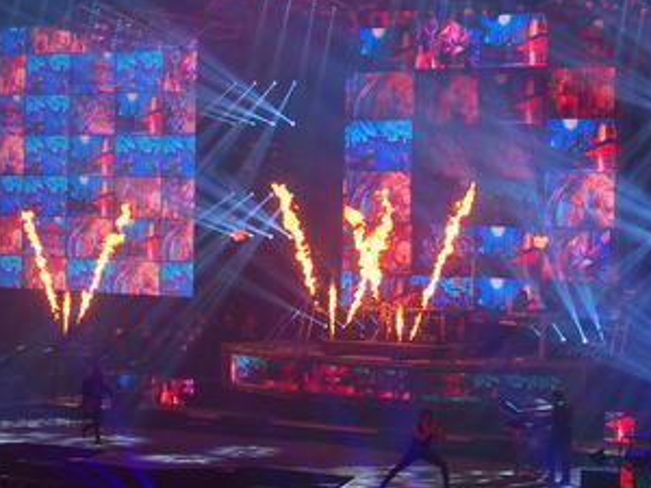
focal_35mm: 105
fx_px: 1975
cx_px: 293
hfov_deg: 18.7
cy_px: 239
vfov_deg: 14.1
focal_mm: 14.5
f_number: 2.8
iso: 100
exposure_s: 1/320
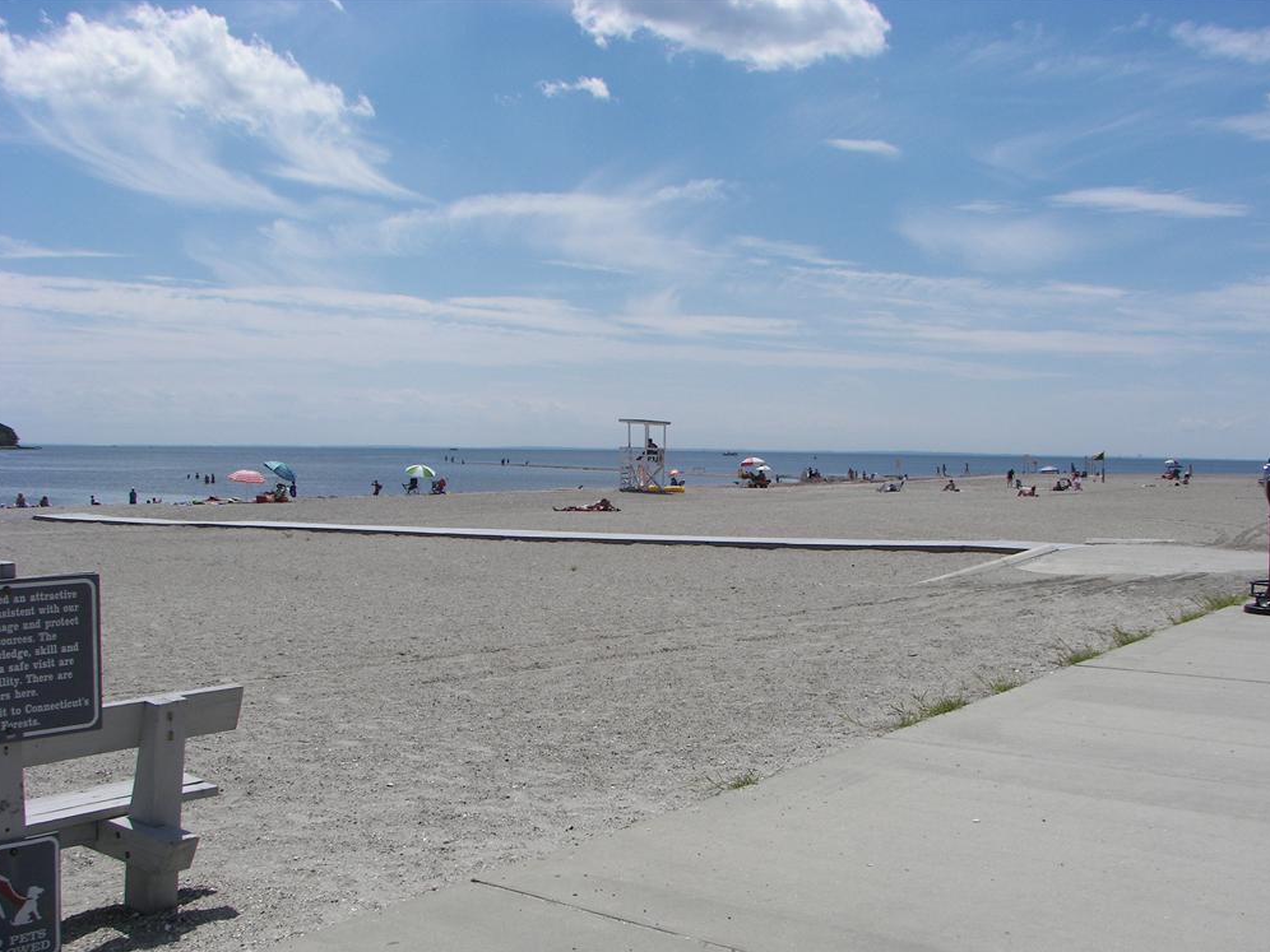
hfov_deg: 50.1
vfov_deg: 38.7
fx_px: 1357
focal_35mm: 37
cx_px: 644
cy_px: 483
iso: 64
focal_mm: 6
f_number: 5.6
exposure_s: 1/800
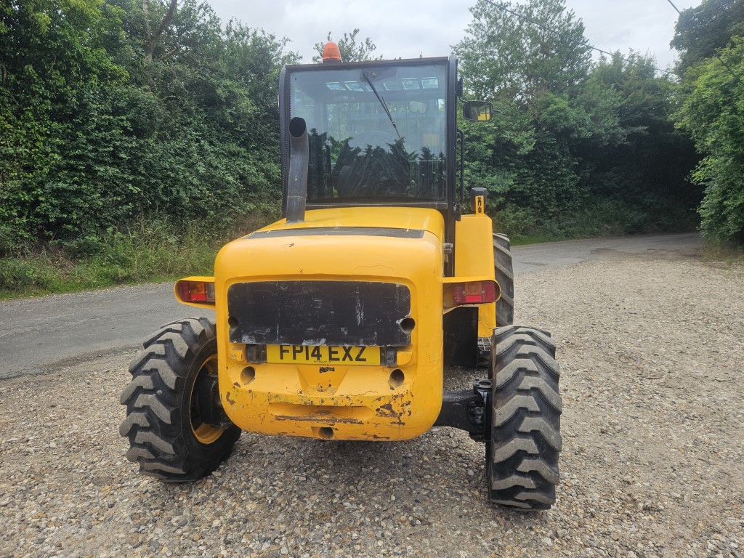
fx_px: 494
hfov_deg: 73.9
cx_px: 372
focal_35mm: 23
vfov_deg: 58.9
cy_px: 279
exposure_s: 1/2000
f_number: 1.8
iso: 50
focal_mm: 5.4
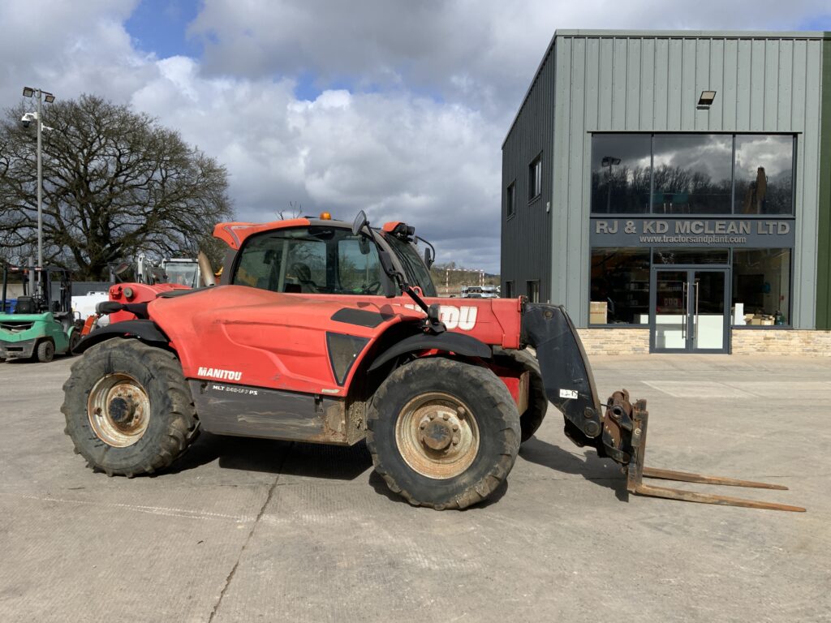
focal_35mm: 29
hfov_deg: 61.7
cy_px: 312
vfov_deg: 48.2
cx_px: 416
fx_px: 696
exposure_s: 1/2538
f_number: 1.8
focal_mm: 3
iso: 16
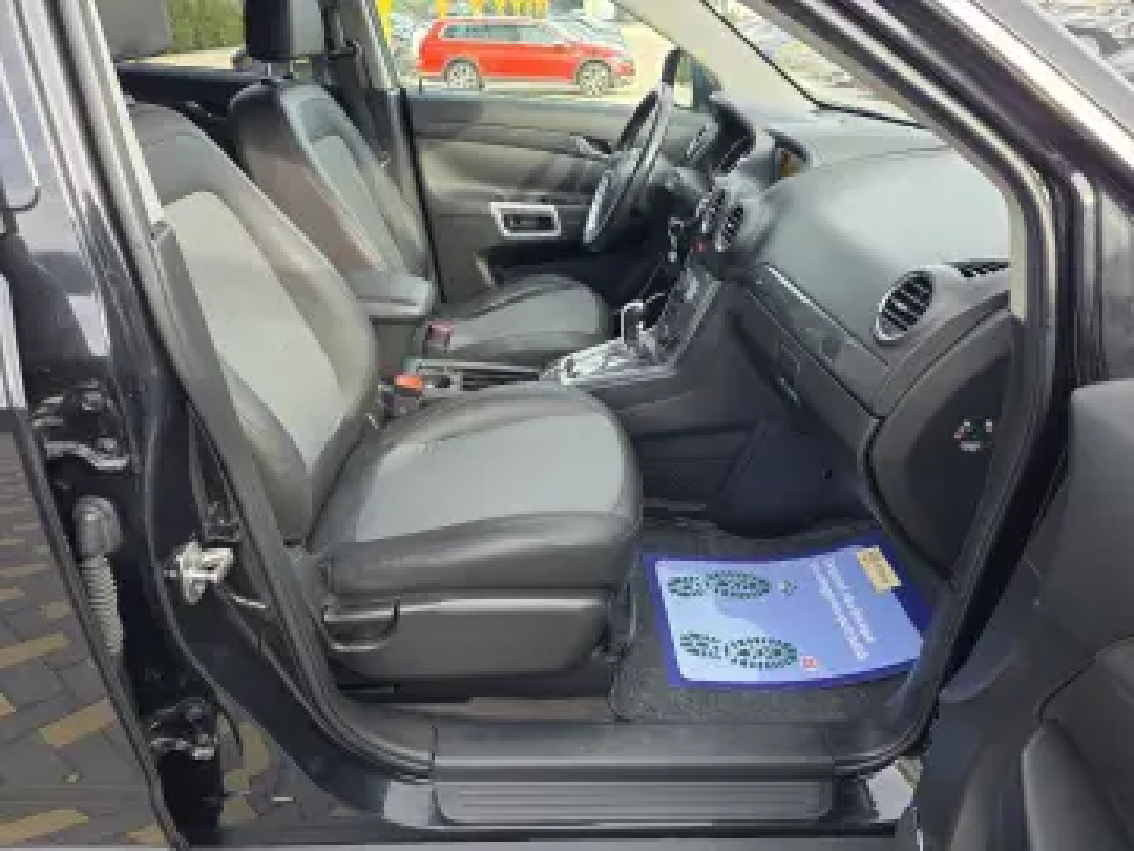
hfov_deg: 73.9
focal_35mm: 23
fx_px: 753
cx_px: 567
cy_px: 426
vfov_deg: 58.9
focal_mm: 6.25
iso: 40
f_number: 1.7
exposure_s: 1/180
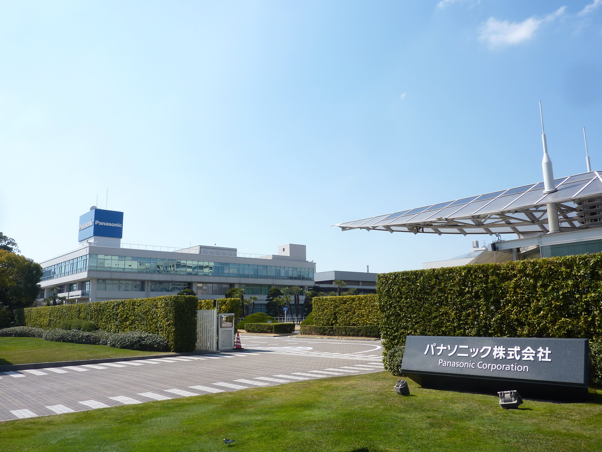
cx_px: 301
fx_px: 504
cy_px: 226
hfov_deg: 61.7
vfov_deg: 48.2
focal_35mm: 29
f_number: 4.5
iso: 80
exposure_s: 1/500
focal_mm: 4.7
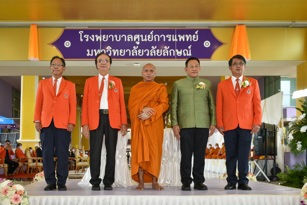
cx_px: 154
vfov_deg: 41.1
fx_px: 273
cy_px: 102
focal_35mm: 32
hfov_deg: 58.7
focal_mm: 32
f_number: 5.6
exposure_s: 1/100
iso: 250
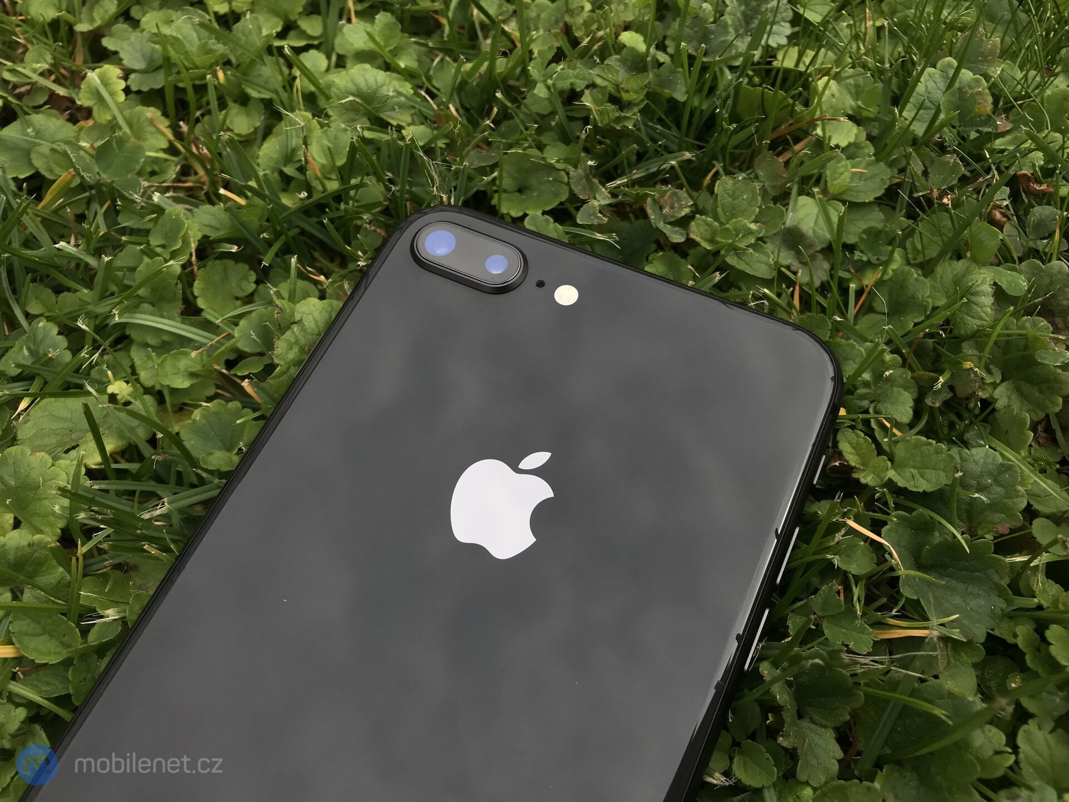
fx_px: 865
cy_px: 401
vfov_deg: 49.7
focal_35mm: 28
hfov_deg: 63.4
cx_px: 534
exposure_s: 1/987
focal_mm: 3.99
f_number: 1.8
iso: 20
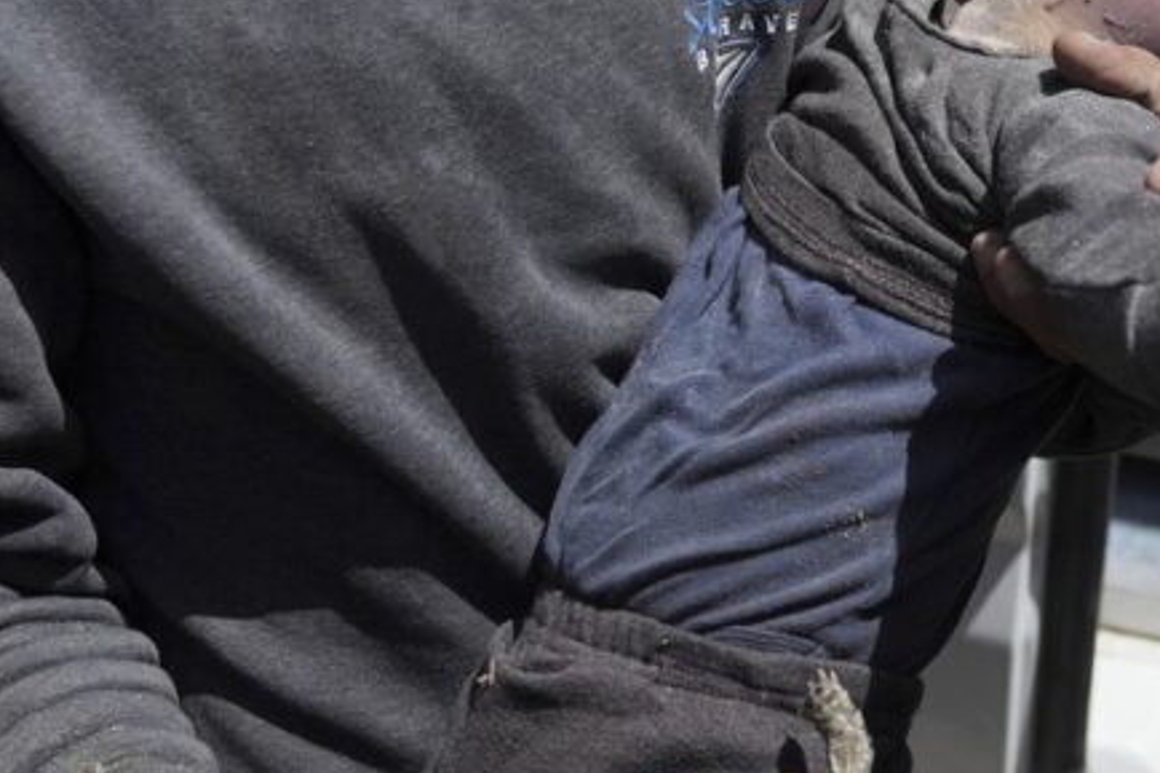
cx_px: 783
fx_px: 2738
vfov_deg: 15.7
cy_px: -62
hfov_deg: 23.8
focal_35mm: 85
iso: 200
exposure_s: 1/4000
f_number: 2.8
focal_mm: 24
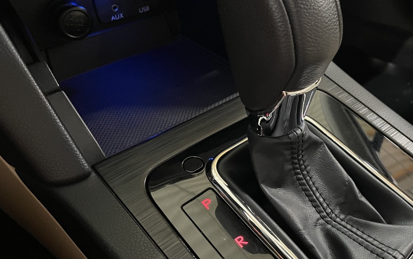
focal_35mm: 38
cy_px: 125
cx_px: 279
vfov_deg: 33.6
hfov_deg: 50.5
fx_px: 428
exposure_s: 1/28
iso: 640
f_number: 1.6
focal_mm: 4.2
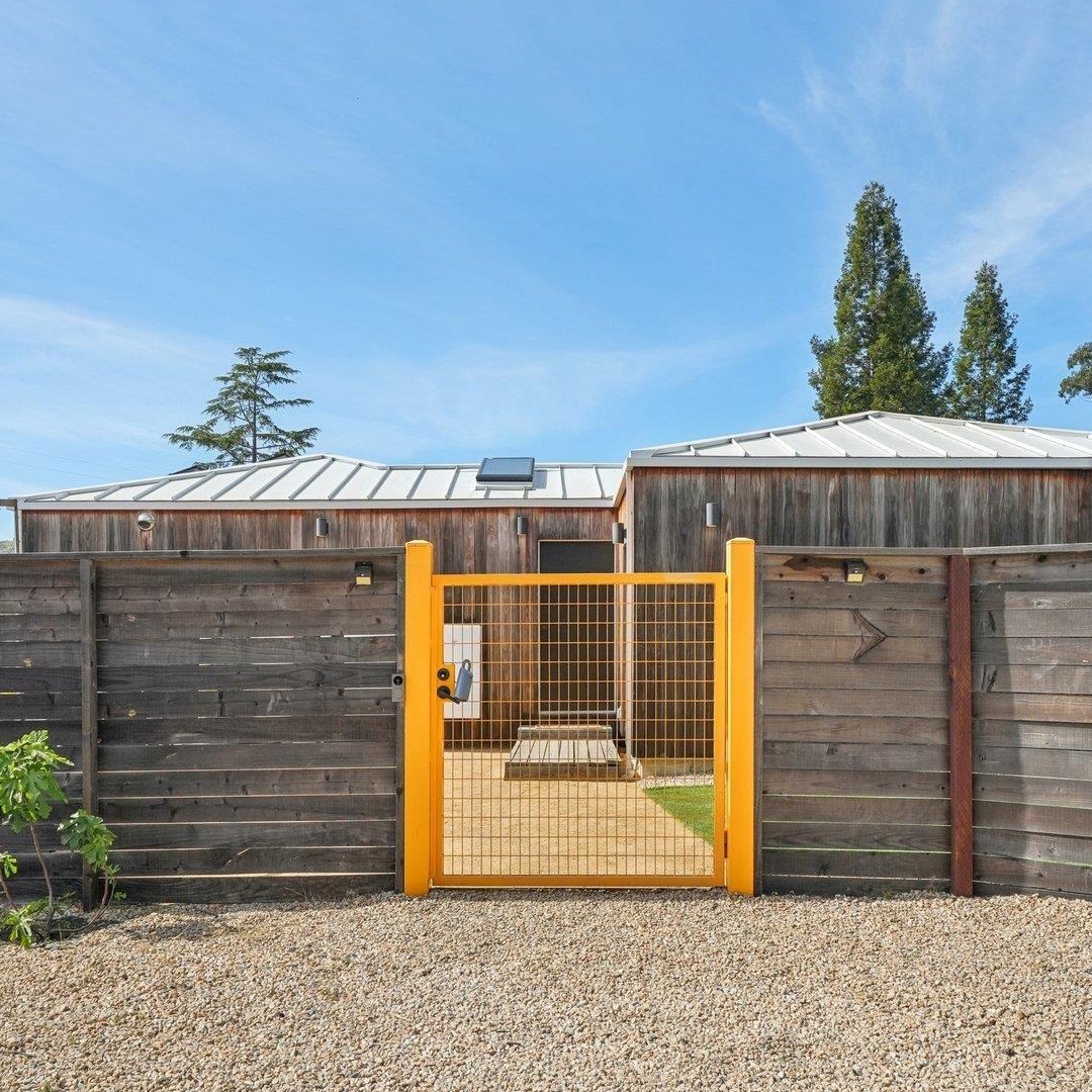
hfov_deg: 53.6
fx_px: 1081
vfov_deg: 53.6
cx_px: 572
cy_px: 548
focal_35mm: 30
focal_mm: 18.8
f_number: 8
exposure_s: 1/1000
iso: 500
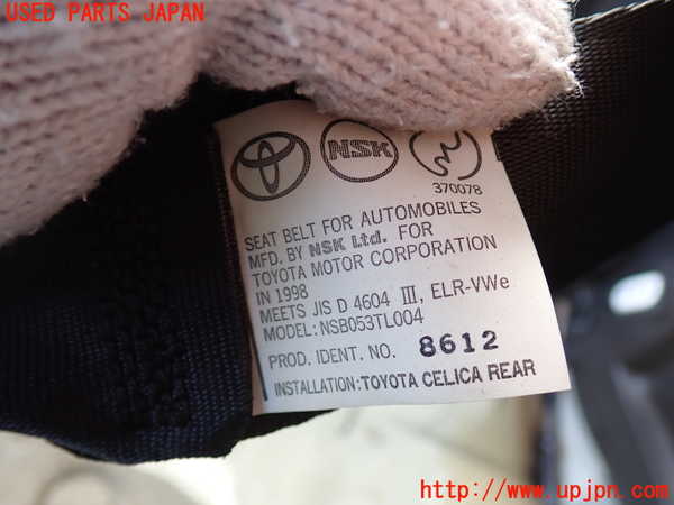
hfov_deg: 56.8
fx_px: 623
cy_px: 252
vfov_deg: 44.2
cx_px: 337
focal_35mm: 32
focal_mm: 5.79
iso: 200
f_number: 2.4
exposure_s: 1/60
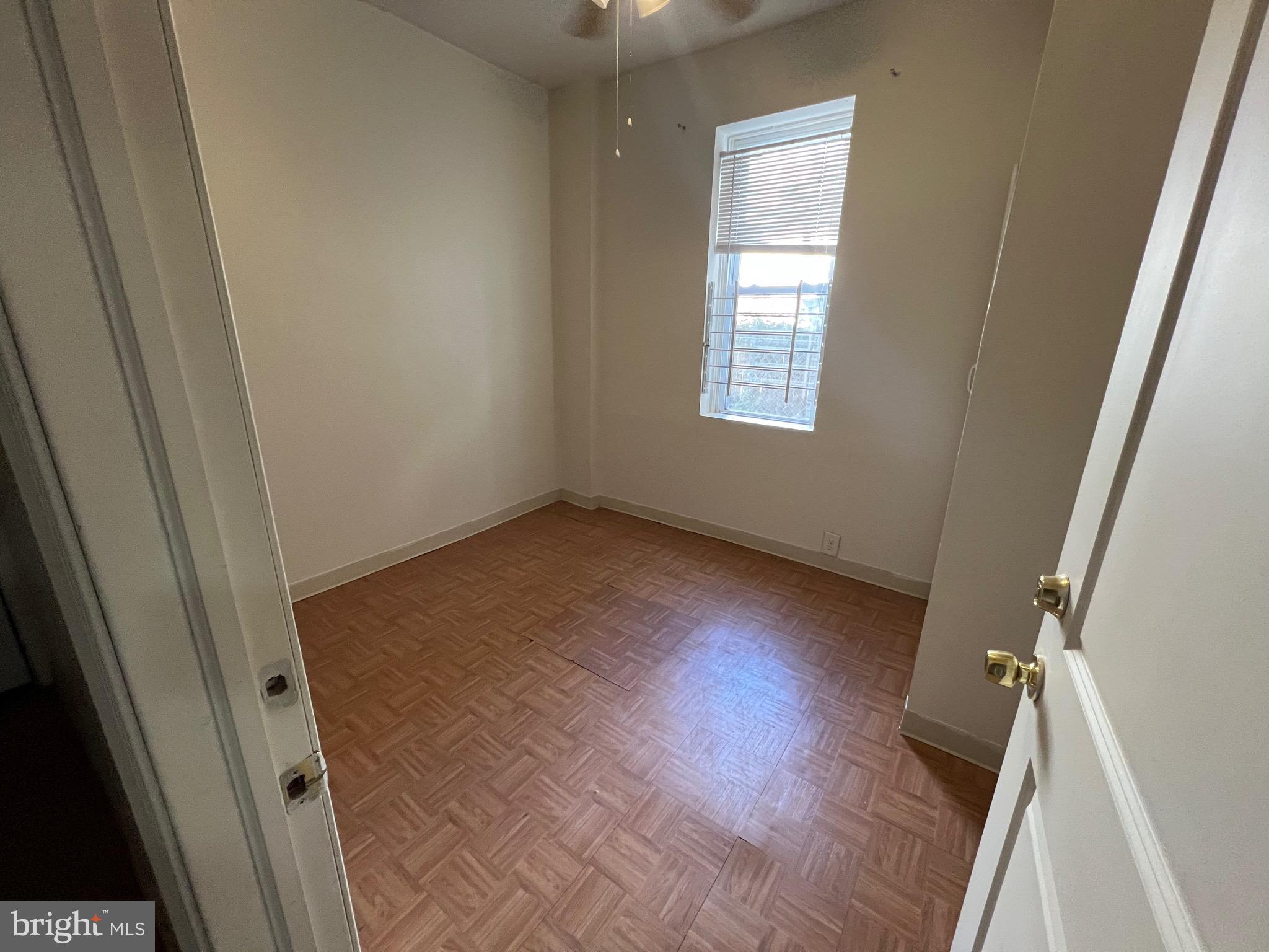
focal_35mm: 13
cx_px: 634
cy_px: 476
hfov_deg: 106.2
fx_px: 477
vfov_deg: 89.9
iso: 320
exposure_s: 1/60
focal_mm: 1.57
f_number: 1.8
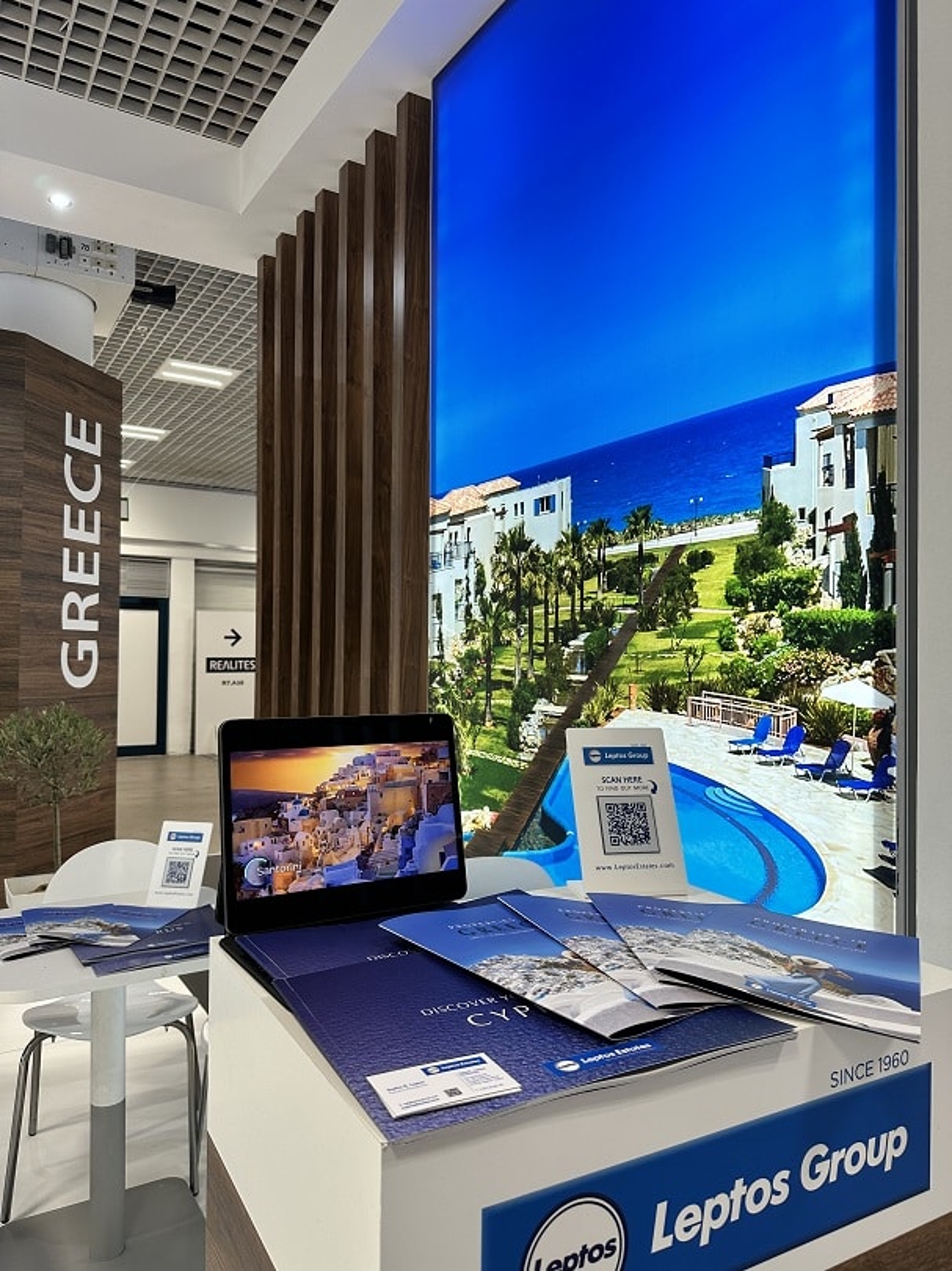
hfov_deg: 56.8
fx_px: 881
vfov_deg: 71.6
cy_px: 636
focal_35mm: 24
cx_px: 476
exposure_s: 1/100
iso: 125
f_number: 1.78
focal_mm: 6.86
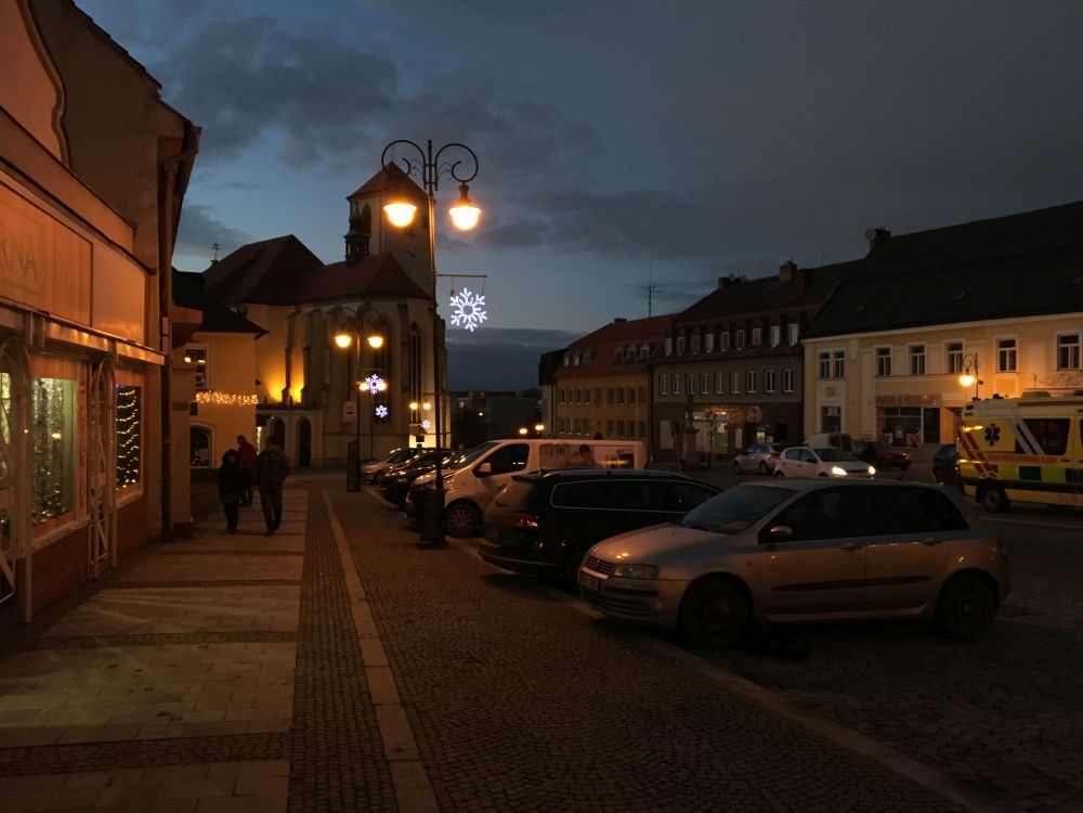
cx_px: 542
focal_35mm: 29
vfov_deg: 48.2
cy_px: 406
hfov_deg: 61.7
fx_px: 907
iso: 200
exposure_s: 1/33
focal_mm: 4.15
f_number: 2.2
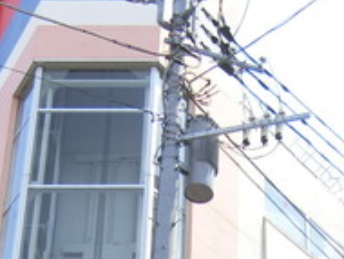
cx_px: 291
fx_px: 796
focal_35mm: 80
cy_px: 447
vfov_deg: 16.0
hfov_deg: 23.9
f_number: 6.9
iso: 80
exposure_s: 1/160
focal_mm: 4.06
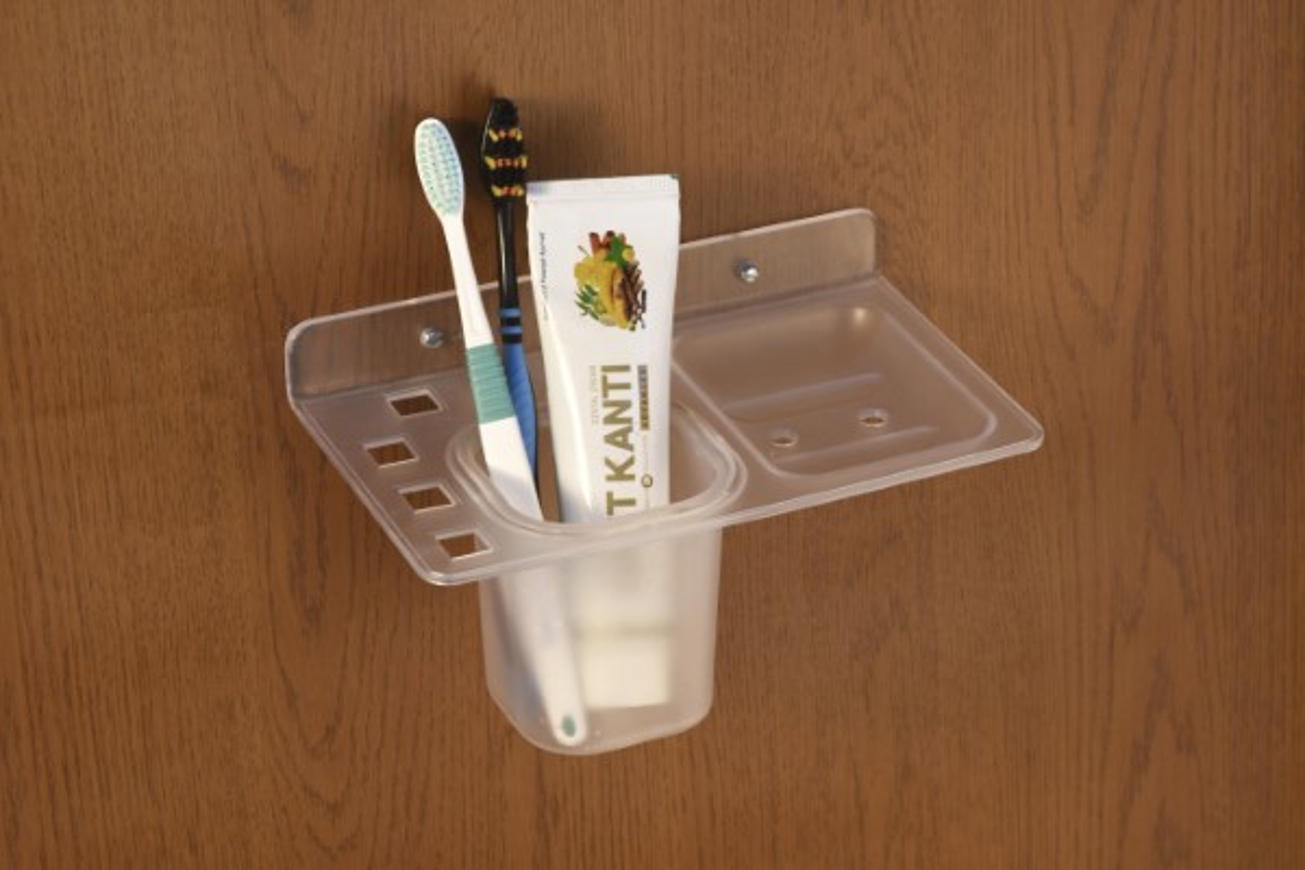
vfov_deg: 10.8
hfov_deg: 16.1
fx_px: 4603
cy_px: 435
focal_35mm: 127
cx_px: 652
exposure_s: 1/2
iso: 1000
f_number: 13
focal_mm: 85
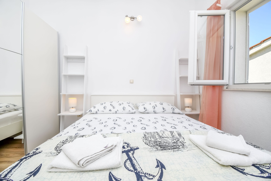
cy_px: 90
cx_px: 136
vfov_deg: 77.3
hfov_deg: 100.4
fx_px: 113
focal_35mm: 15
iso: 160
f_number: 9
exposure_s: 1/160
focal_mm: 10
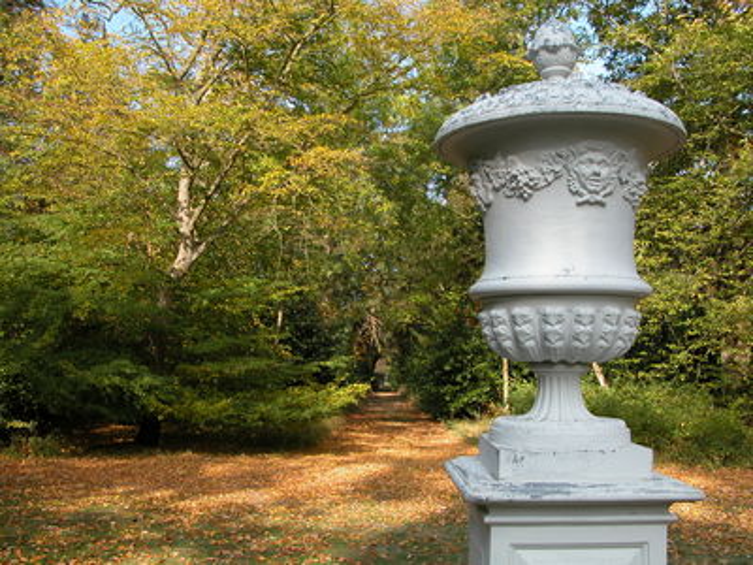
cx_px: 376
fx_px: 761
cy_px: 282
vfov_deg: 40.7
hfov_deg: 52.6
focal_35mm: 35
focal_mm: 8.9
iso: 100
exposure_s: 1/197
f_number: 4.5
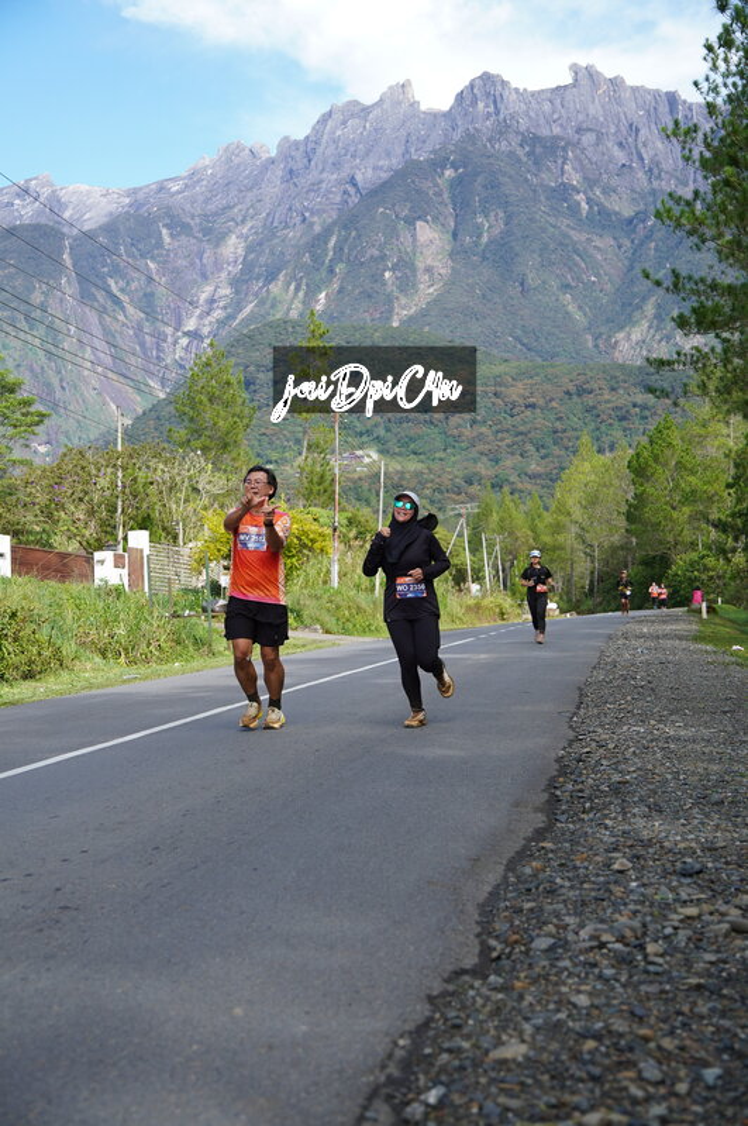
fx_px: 1499
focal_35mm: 48
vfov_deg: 41.2
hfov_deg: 28.0
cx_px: 374
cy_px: 563
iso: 100
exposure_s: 1/500
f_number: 2.8
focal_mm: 32
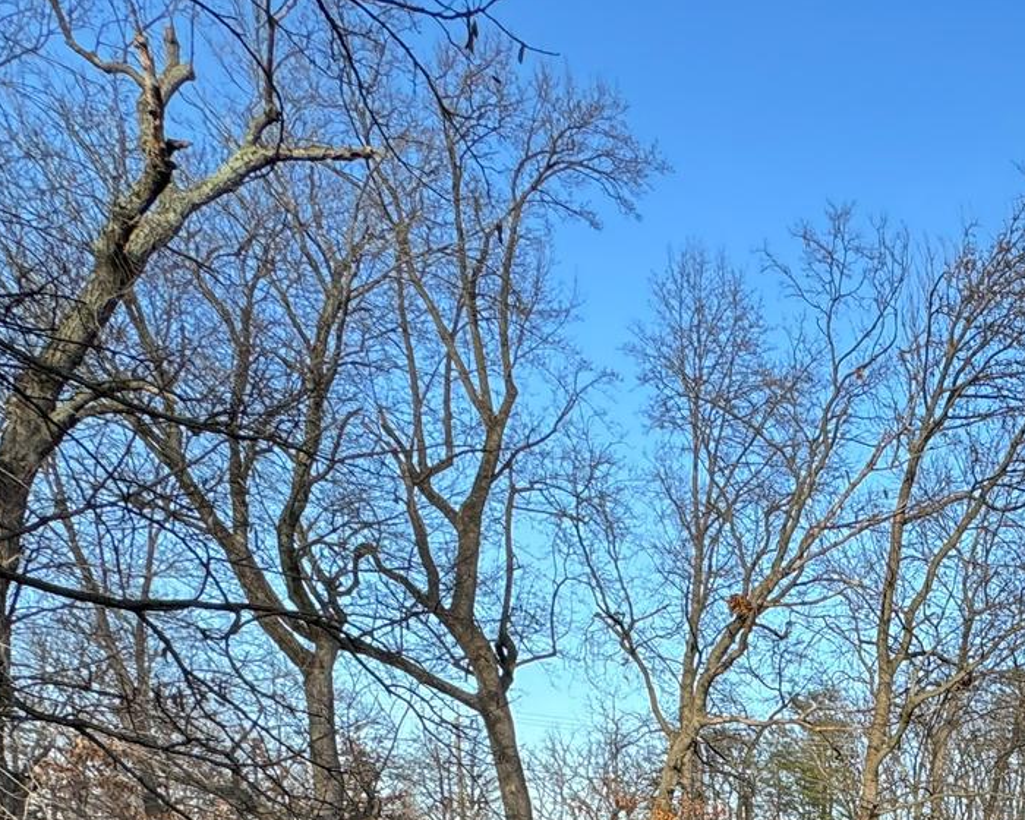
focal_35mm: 40
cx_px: 1201
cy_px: 1095
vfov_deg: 29.3
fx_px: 1213
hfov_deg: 36.5
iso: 40
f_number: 2.2
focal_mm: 2.22
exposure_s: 1/233
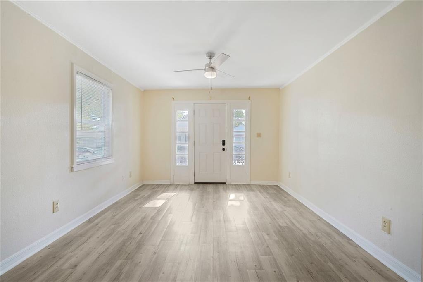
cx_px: 212
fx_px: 188
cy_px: 141
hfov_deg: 96.8
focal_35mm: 16
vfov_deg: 73.7
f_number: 8
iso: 200
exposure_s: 1/20
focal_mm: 16
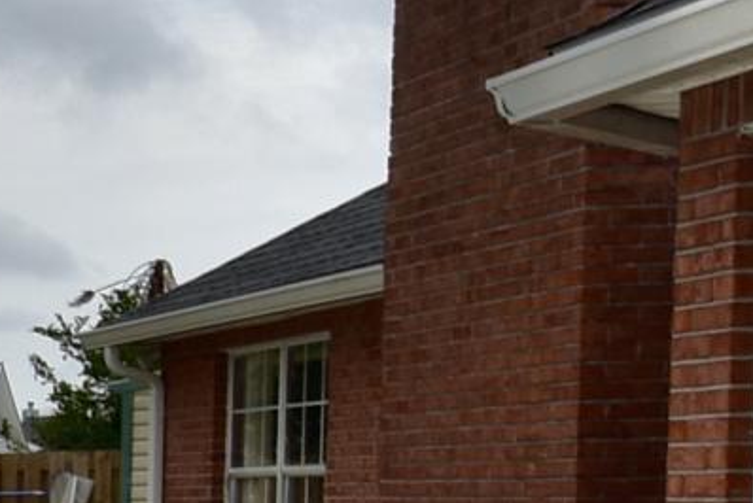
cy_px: 650
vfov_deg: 11.8
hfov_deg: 14.2
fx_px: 2365
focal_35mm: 113
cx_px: -884
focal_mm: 10
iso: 100
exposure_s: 1/200
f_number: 11
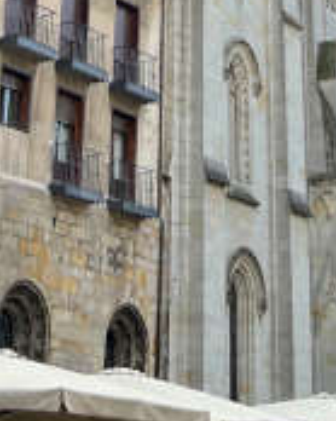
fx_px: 1344
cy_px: -166
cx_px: 126
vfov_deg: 16.5
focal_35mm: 108
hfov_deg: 14.2
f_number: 1.5
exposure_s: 1/1838
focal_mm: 5.7
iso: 50
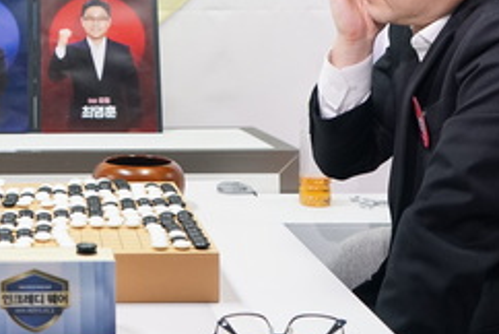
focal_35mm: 73
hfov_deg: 26.5
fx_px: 1013
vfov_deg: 18.4
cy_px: 22
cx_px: 31
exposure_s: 1/60
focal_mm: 30
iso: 1250
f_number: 4
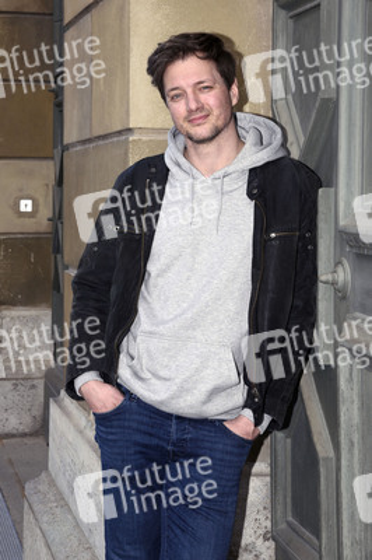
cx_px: 186
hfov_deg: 20.6
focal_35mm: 66
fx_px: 1025
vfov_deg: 30.5
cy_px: 280
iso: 400
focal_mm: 66
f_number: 11
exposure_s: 1/160
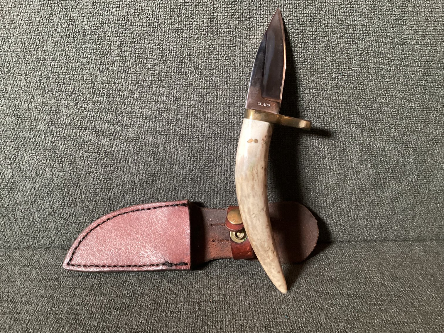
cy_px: 166
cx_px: 222
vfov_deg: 45.4
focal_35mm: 31
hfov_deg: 58.3
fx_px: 398
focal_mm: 3.3
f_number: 2.4
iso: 500
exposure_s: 1/30
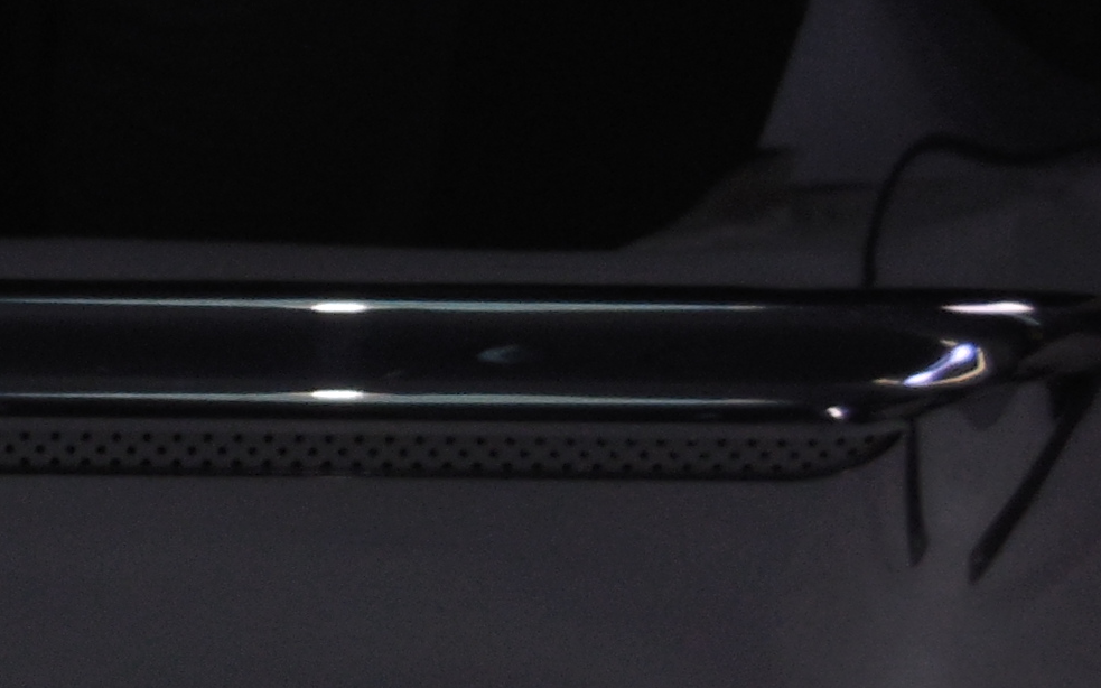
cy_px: 467
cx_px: 25
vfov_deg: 14.8
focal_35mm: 88
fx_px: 2640
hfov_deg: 22.7
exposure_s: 1/100
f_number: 3.1
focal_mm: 4.5
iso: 125
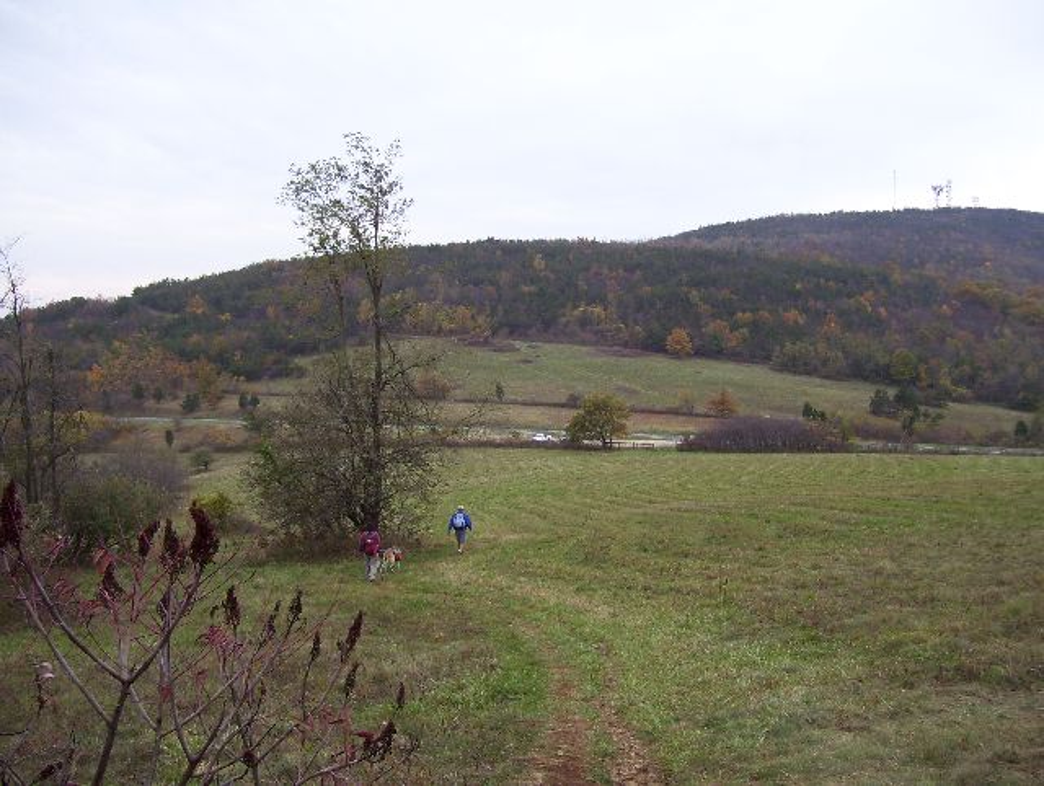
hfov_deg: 51.3
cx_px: 522
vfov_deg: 39.8
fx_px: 1087
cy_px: 393
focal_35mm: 36
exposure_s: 1/500
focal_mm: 6
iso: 80
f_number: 2.7
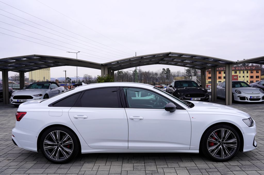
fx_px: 183
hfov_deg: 71.7
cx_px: 132
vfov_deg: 51.0
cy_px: 88
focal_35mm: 25
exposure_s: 1/125
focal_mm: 25
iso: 100
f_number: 8
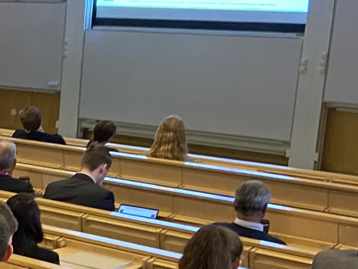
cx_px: -222
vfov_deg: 13.5
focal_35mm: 108
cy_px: 277
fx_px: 1117
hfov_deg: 16.2
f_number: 1.8
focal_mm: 4.25
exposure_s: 1/33
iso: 400
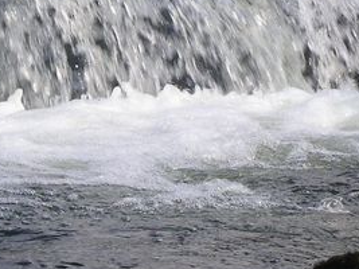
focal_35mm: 315
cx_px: 130
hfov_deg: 6.3
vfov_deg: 4.7
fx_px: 3265
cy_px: -23
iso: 50
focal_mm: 17.4
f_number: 5.4
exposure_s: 1/120
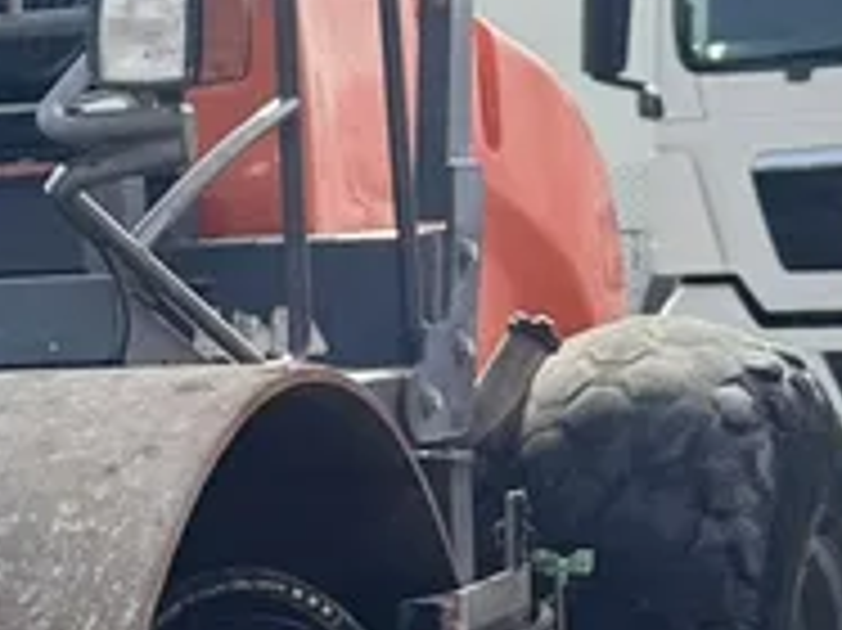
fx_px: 1993
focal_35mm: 82
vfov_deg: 17.8
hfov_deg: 20.0
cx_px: -486
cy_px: 486
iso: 80
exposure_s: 1/3096
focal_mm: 6.76
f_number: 1.78
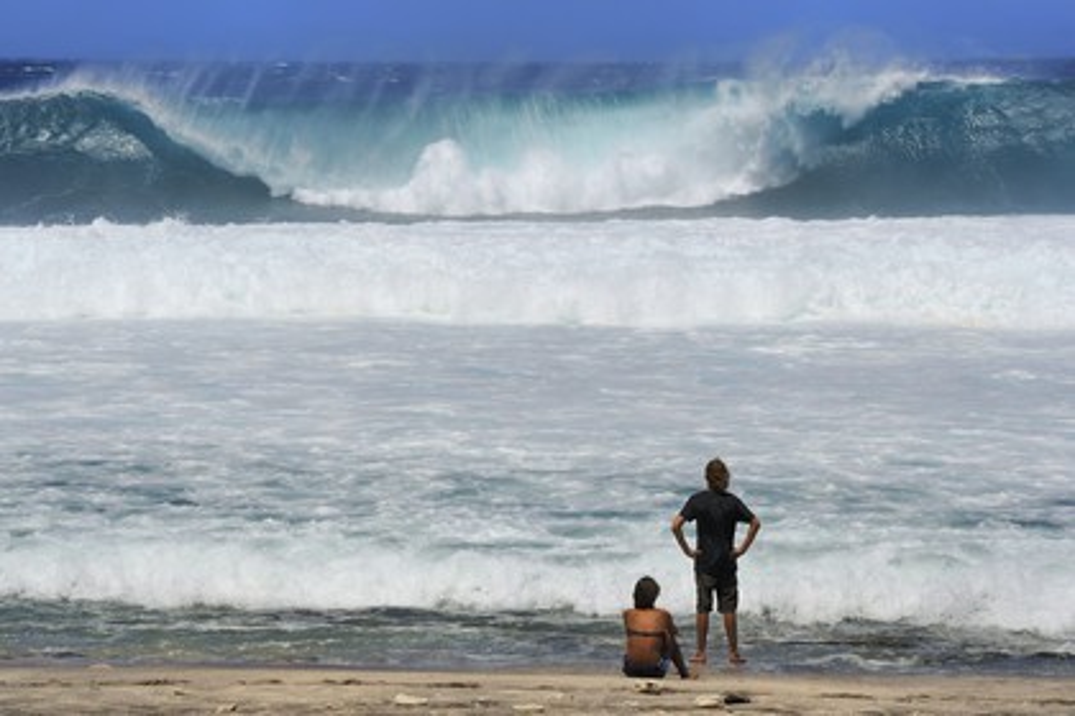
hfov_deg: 14.7
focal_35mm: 140
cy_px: 358
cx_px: 538
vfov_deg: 9.8
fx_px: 4180
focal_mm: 140
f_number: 16
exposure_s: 1/320
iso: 200
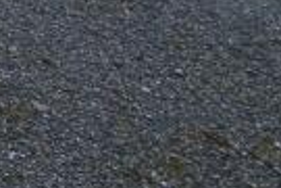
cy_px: -473
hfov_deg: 9.4
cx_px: -716
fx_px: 890
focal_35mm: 114
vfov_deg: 8.6
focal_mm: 10
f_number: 5.6
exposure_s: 1/125
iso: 200
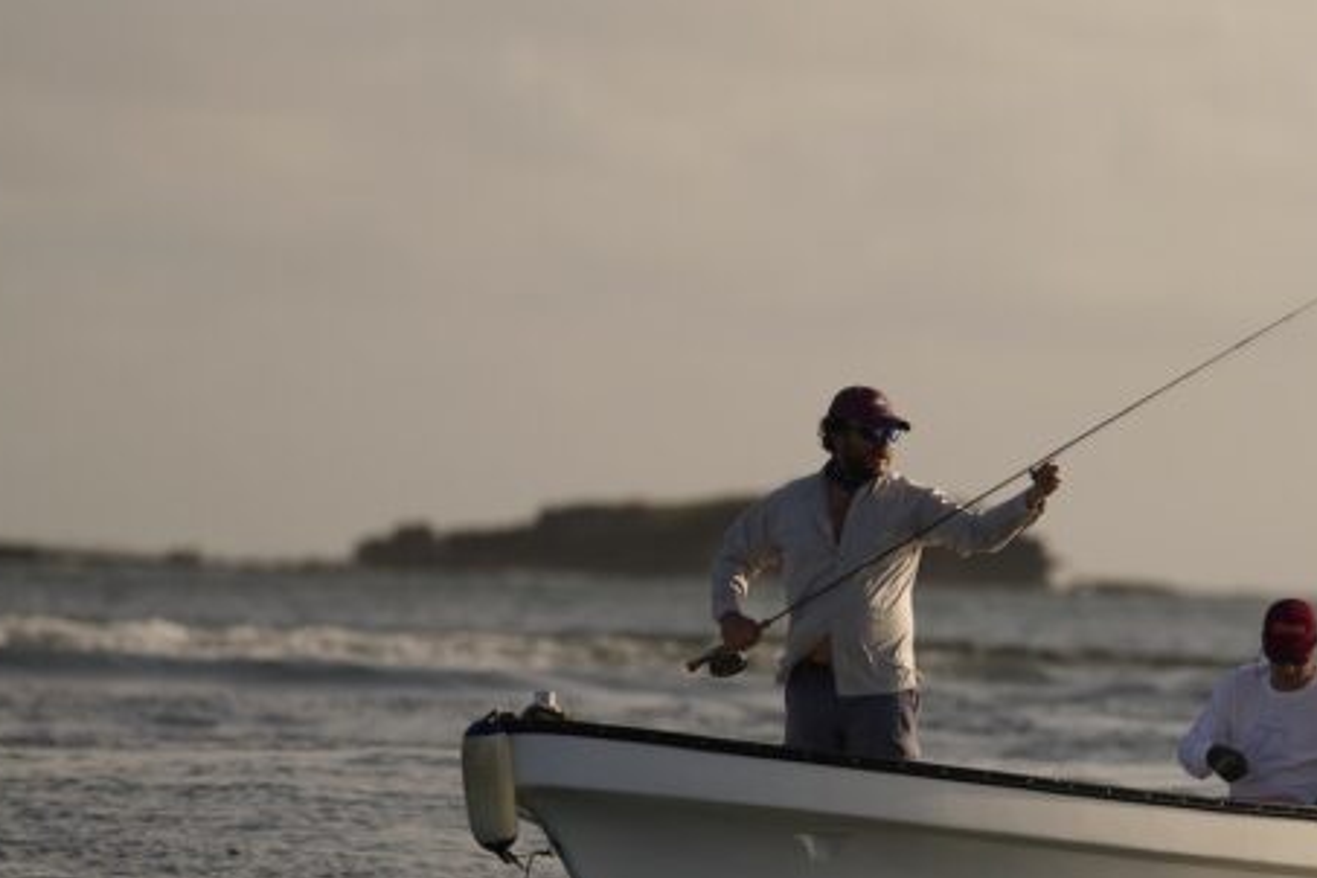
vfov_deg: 4.5
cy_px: 403
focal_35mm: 305
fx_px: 11157
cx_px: 1398
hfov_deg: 6.7
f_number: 2
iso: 100
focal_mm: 135
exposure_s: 1/8000
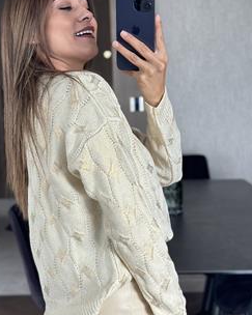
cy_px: 163
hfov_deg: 19.6
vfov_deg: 24.4
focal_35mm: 78
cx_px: 102
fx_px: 728
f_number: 1.78
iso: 125
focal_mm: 6.86
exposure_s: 1/86
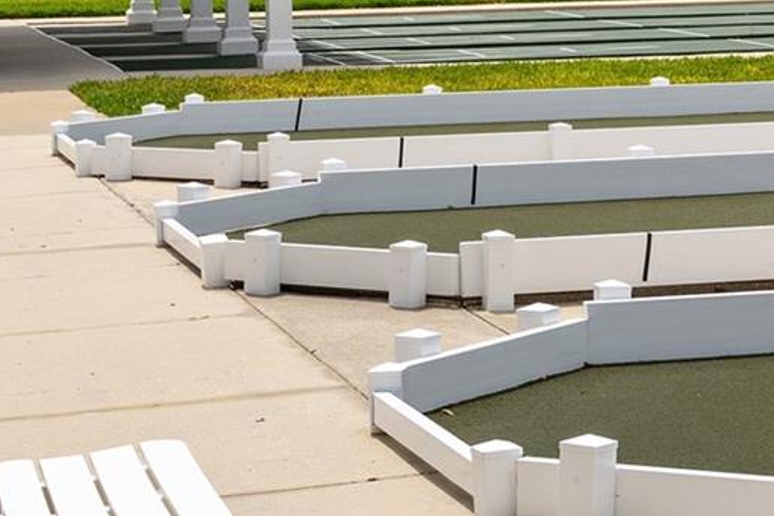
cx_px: 748
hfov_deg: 14.0
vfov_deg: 9.3
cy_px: -188
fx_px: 3103
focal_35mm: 144
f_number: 10
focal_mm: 46.1
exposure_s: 1/1600
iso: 500
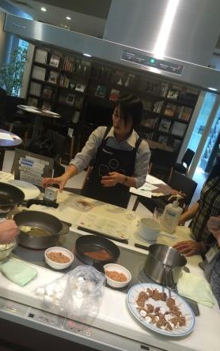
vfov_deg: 61.2
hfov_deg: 40.6
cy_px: 176
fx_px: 297
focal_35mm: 31
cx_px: 102
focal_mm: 4.15
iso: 64
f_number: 2.2
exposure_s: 1/33
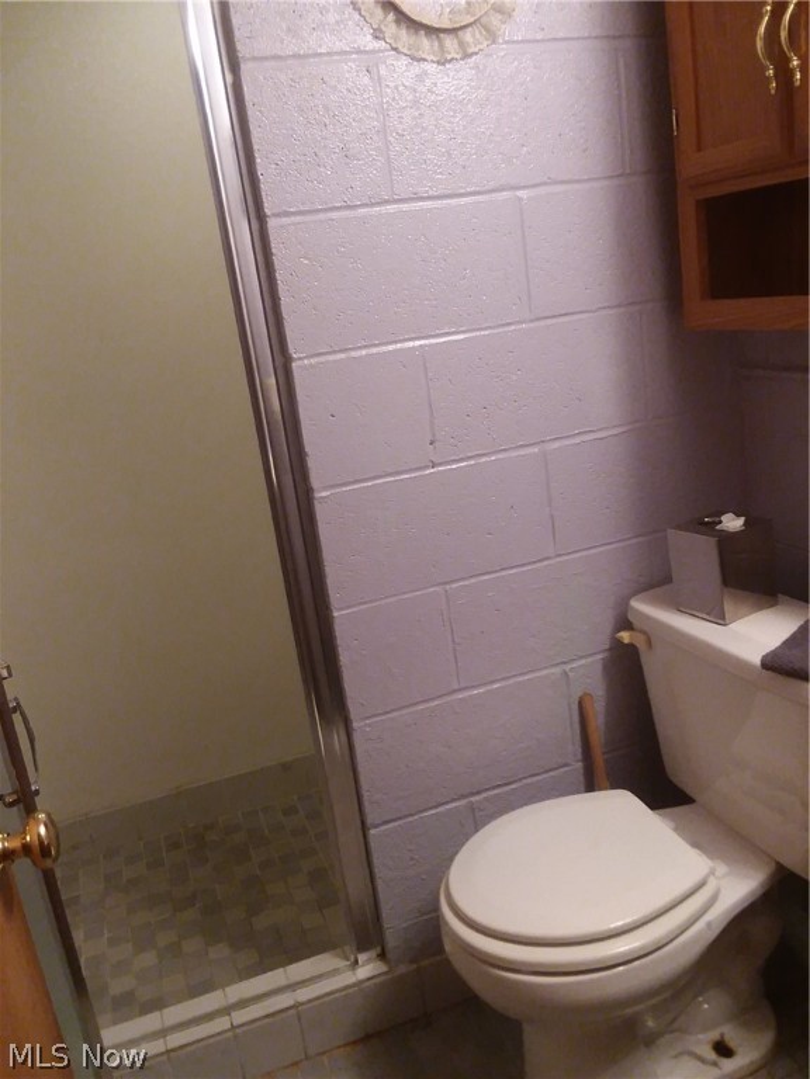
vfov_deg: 61.7
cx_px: 405
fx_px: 905
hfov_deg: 48.2
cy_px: 540
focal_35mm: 29
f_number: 1.9
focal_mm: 2.47
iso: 160
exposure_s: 1/30
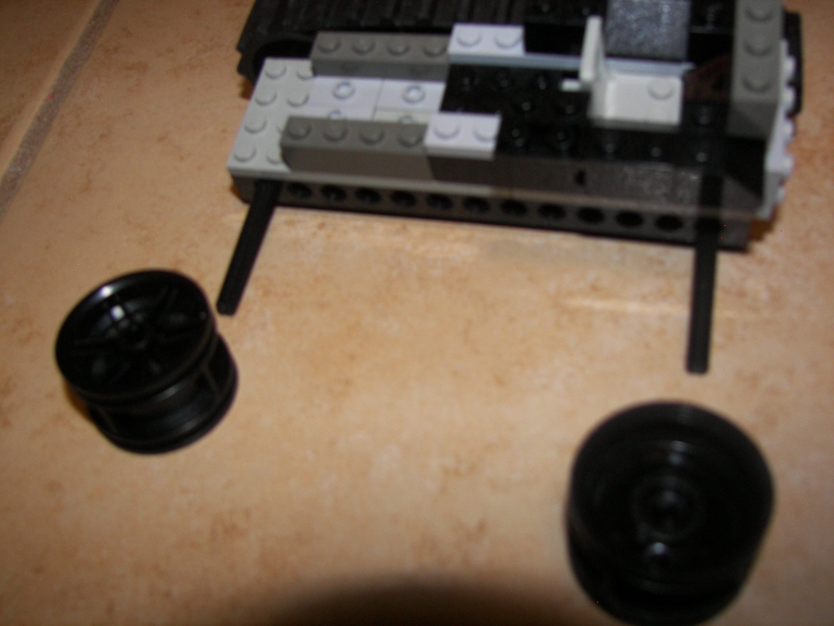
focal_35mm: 36
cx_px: 417
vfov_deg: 39.7
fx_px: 867
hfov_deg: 51.4
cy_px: 313
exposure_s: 1/30
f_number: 2.8
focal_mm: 6
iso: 100
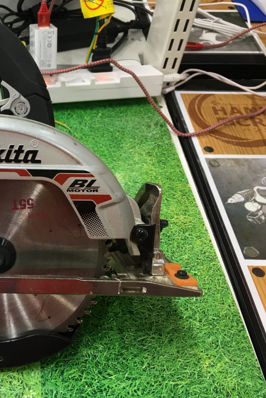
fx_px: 454
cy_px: 199
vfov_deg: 47.4
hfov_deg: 30.4
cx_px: 1
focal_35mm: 41
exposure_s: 1/30
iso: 64
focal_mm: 4.15
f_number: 2.2
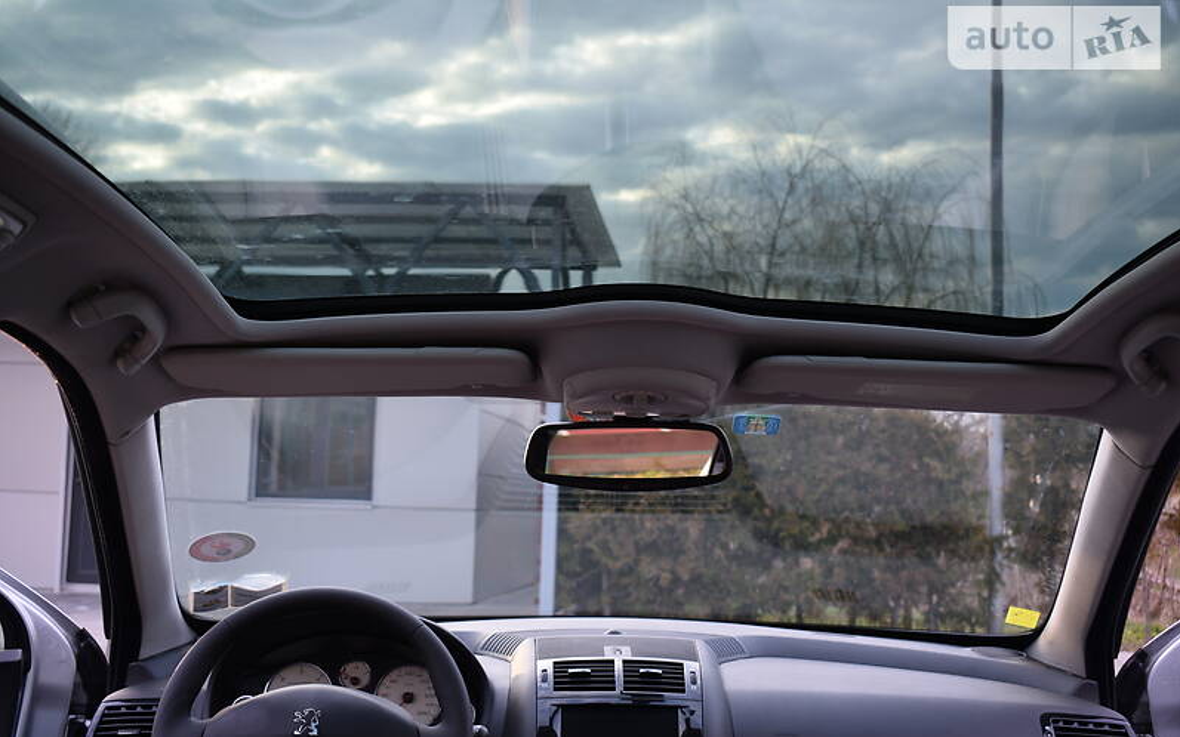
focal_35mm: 46
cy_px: 383
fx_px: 1479
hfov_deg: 43.5
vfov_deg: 28.0
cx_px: 591
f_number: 5
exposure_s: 1/125
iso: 400
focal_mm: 30
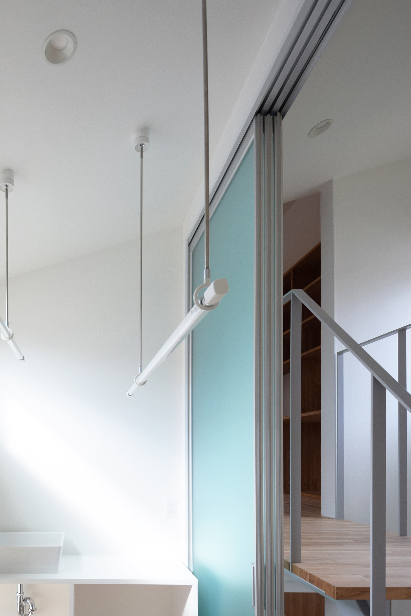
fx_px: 373
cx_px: 85
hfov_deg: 54.0
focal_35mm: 22
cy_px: 439
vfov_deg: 75.0
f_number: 4.8
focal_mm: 9
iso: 400
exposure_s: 1/100
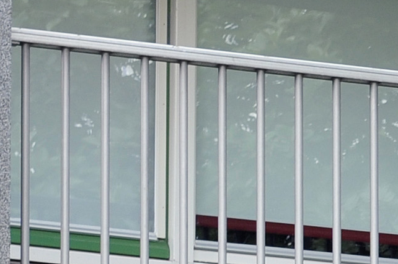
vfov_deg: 2.9
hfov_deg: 4.4
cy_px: 555
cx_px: 940
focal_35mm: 464
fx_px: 5126
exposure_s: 1/250
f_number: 8
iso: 640
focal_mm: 70
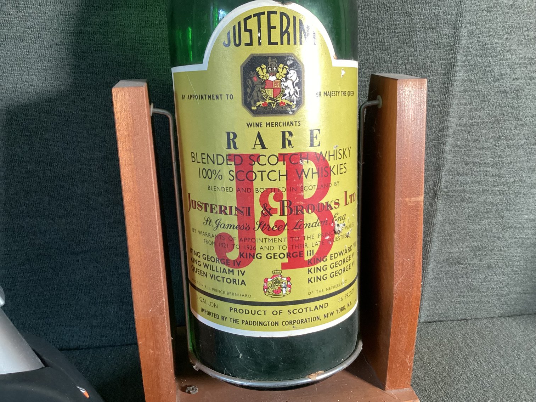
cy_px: 201
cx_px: 268
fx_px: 480
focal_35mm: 31
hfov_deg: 58.3
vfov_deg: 45.4
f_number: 2.4
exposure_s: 1/50
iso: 250
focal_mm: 3.3
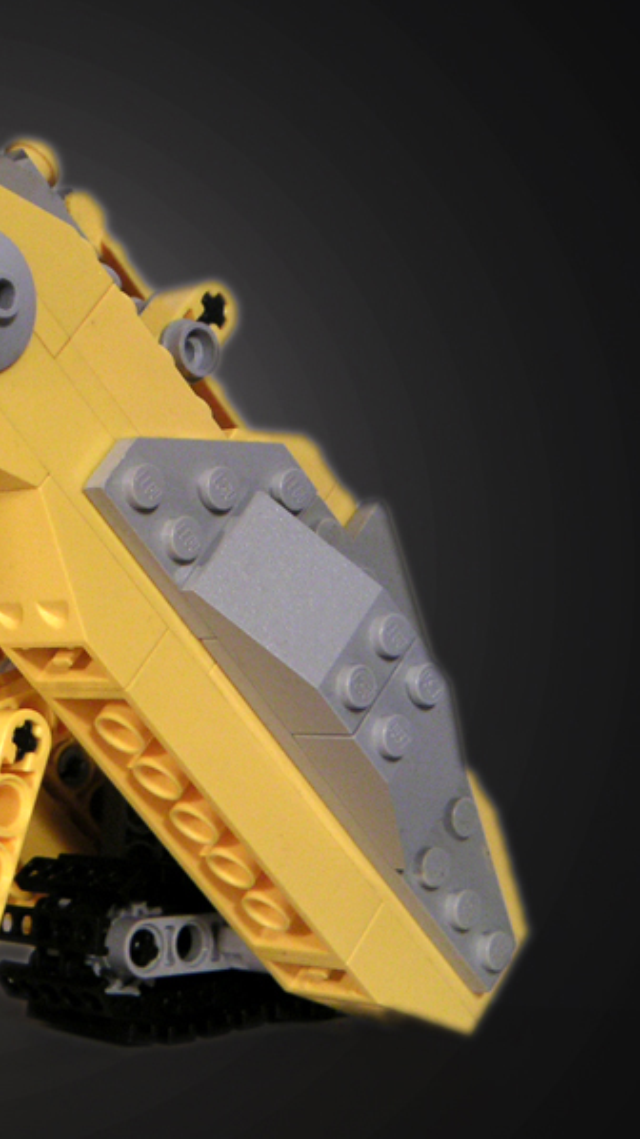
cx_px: -107
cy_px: 570
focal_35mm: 70
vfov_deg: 30.2
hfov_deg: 16.6
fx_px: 2114
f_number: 2.9
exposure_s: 1/20
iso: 100
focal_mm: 7.5
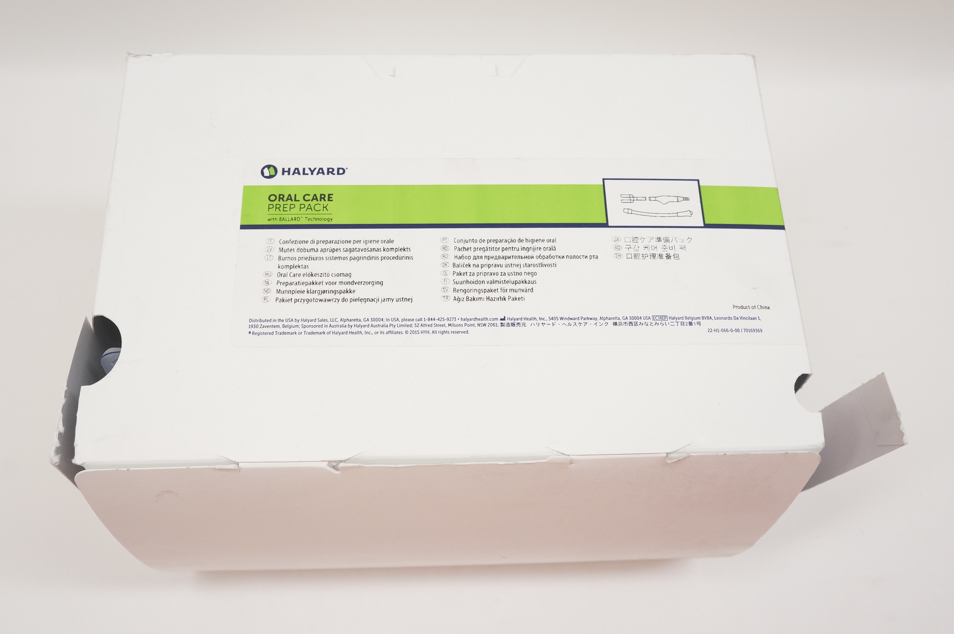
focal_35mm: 34
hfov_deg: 55.2
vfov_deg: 38.3
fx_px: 913
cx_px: 477
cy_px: 317
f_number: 7.1
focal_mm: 23
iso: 800
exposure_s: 1/125
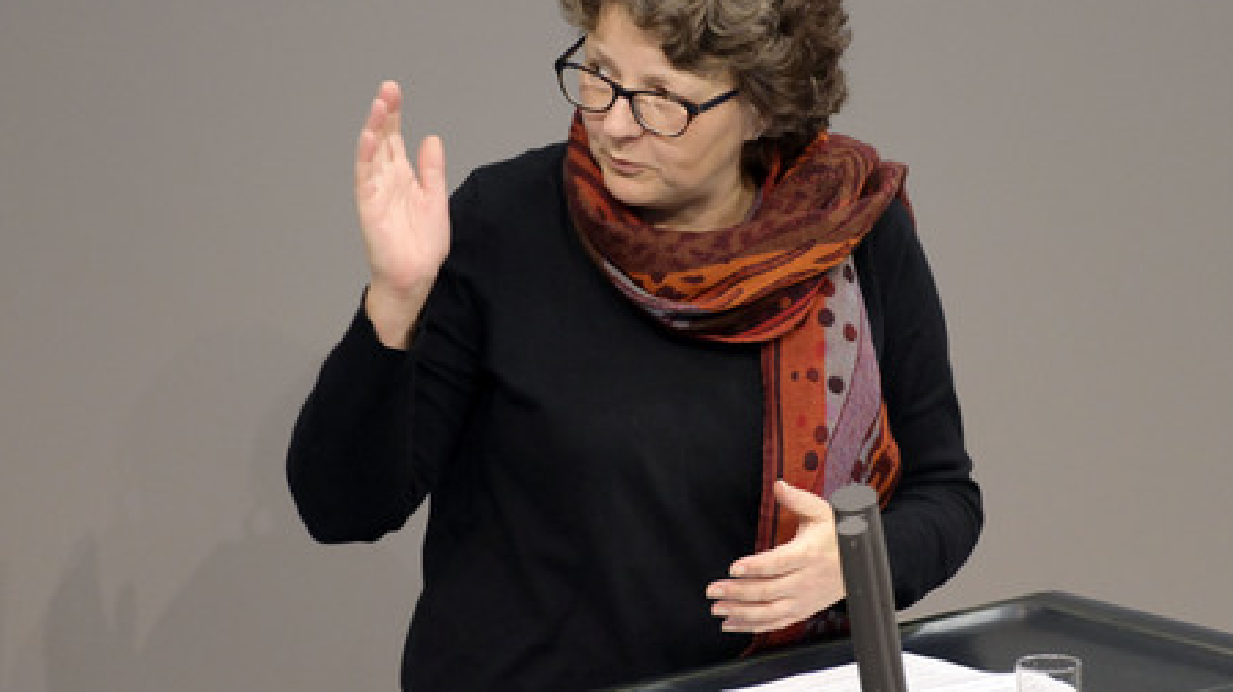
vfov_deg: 2.3
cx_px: 616
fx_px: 17188
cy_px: 288
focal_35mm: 526
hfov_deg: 4.1
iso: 10000
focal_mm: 500
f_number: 5.6
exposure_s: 1/250
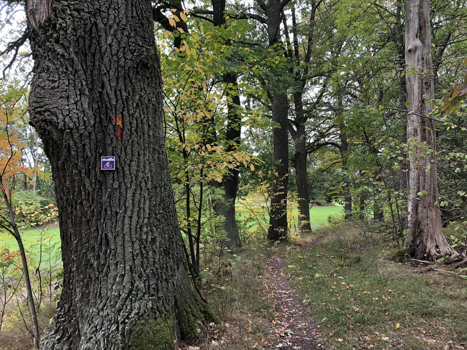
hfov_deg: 63.4
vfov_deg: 49.7
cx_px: 234
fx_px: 378
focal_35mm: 28
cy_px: 175
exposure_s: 1/120
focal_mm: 3.99
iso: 40
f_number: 1.8
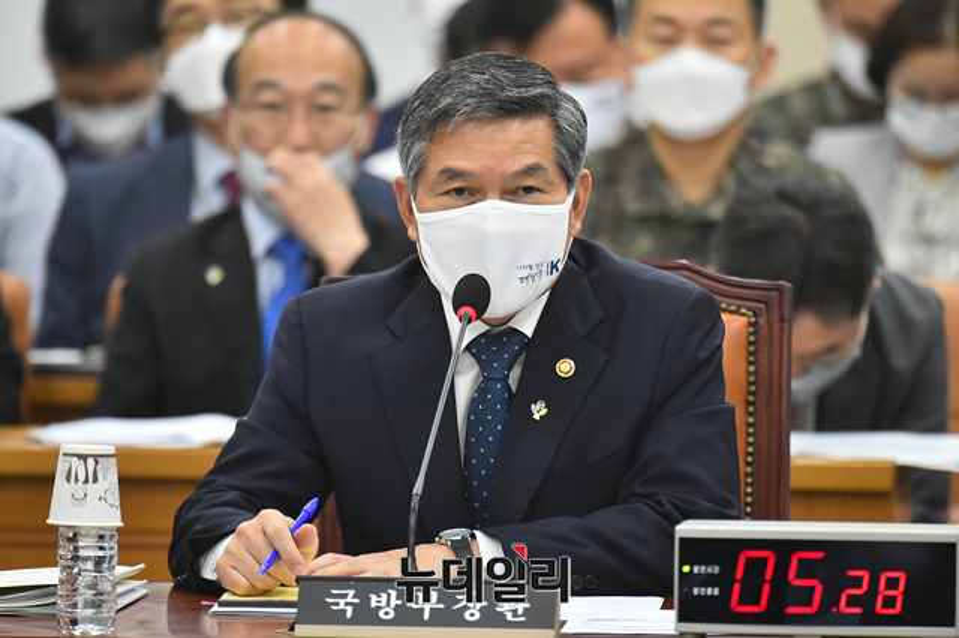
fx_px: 10650
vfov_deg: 3.4
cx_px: 480
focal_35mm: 400
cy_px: 319
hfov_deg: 5.2
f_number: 5.6
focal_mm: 400
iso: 3200
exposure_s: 1/250
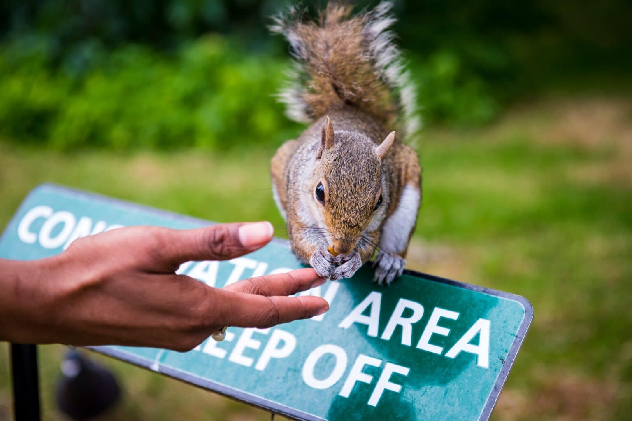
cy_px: 210
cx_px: 316
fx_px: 1228
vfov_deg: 19.4
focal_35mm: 70
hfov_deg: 28.9
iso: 200
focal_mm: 70
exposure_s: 1/160
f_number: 3.5
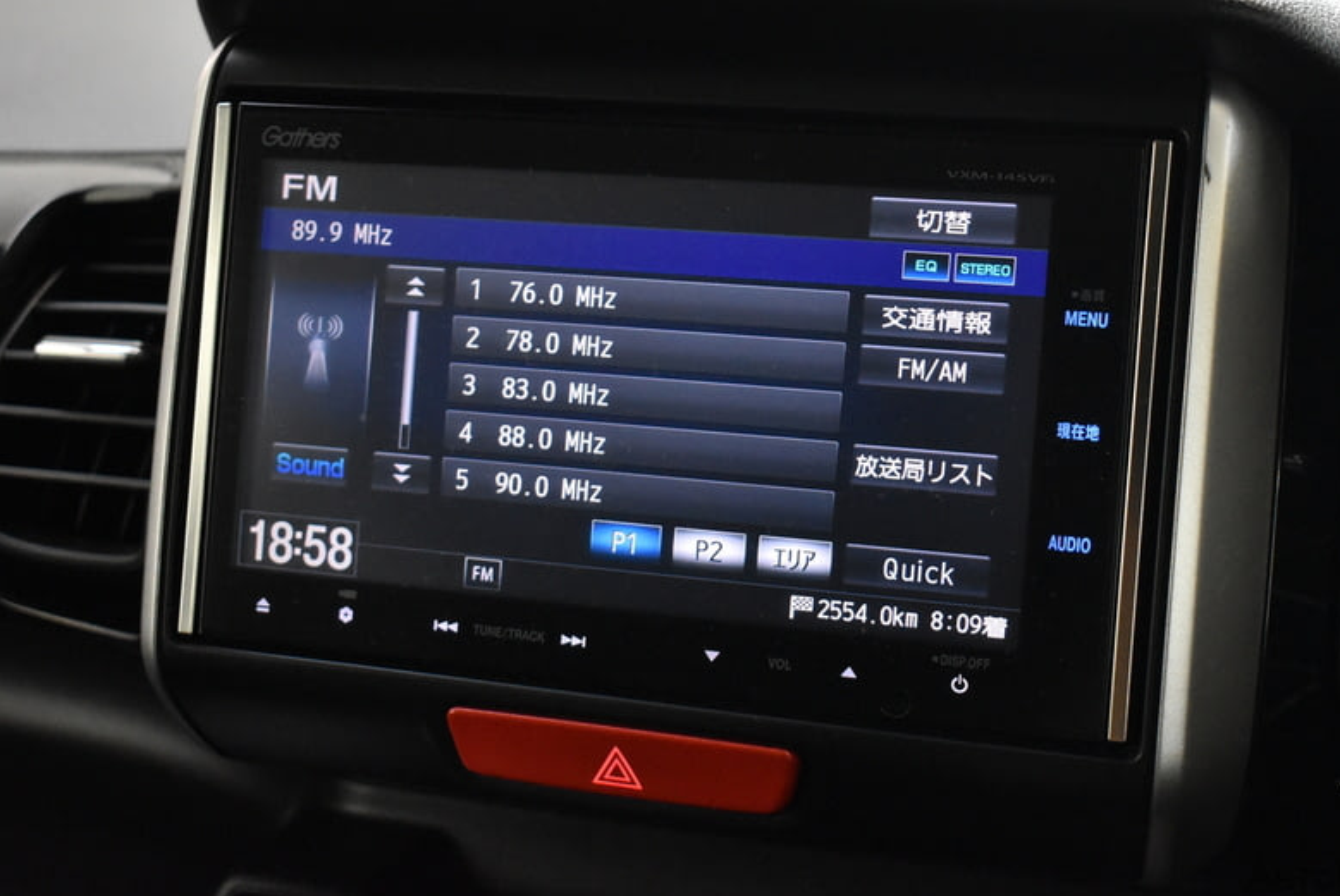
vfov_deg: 26.0
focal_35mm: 52
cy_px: 392
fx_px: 1937
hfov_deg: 38.1
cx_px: 747
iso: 4000
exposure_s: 1/50
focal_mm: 30
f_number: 4.2
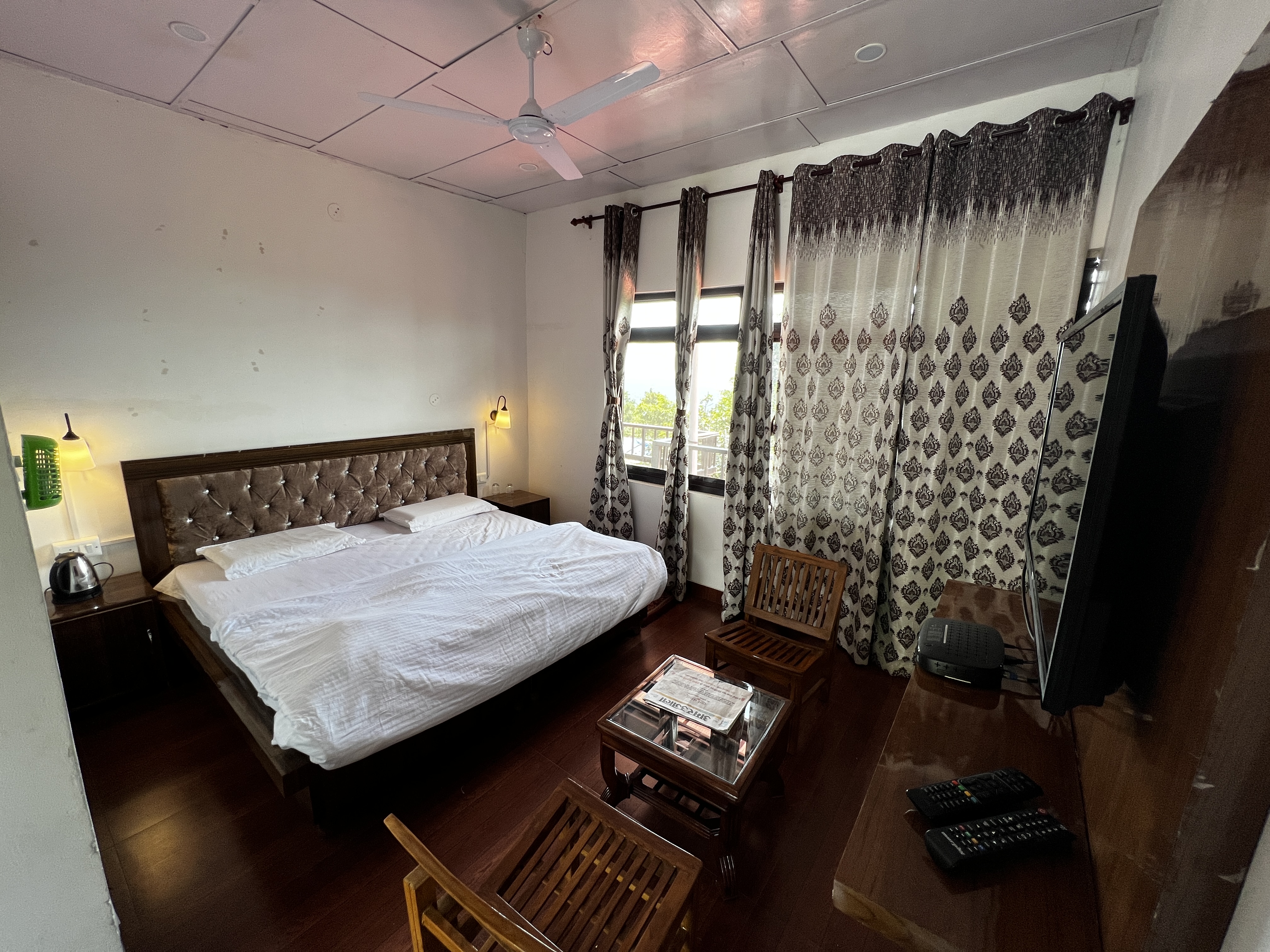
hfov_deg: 106.2
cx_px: 635
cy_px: 476
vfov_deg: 89.9
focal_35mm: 13
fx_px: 477
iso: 64
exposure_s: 1/100
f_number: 1.8
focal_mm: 1.57
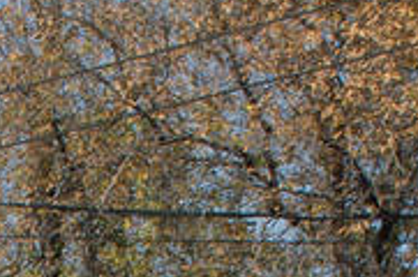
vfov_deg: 4.2
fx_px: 3697
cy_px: 778
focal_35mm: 319
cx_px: 99
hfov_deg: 6.5
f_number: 9
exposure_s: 1/250
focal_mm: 32
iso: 100
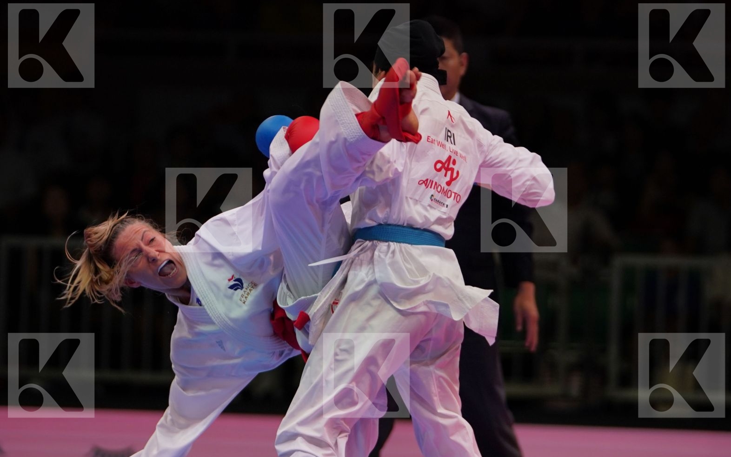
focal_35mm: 273
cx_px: 366
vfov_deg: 4.8
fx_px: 5440
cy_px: 210
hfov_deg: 7.7
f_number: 2.8
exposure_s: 1/1000
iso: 500
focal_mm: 156
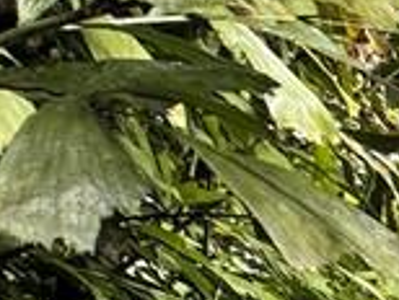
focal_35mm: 93
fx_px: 1074
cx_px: 1301
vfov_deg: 11.8
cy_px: 794
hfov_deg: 10.4
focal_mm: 2.22
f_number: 2.2
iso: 50
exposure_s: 1/277
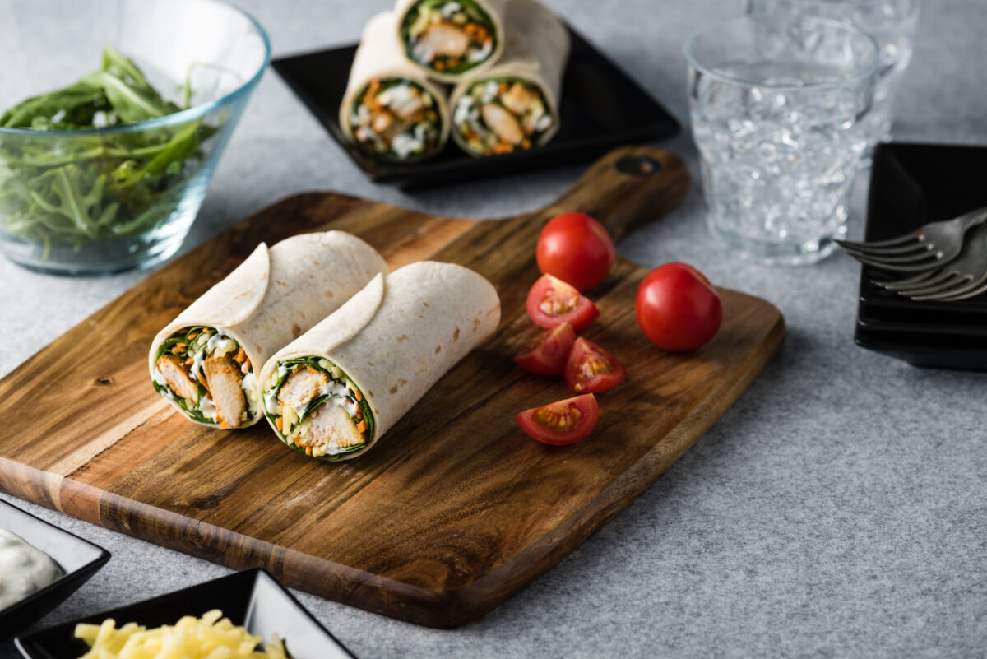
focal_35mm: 105
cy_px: 330
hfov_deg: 19.4
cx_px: 494
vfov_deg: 13.1
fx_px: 2880
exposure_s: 1/125
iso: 100
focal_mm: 105
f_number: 8
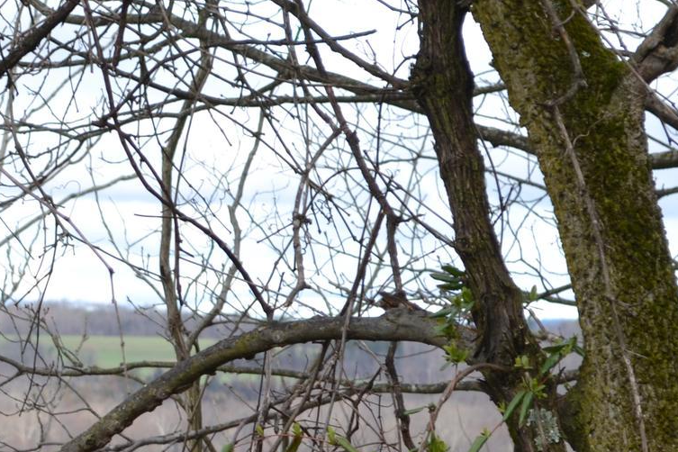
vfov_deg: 6.1
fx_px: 4225
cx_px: 33
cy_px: 469
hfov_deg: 9.1
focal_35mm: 224
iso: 100
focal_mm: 55
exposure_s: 1/160
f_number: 5.6
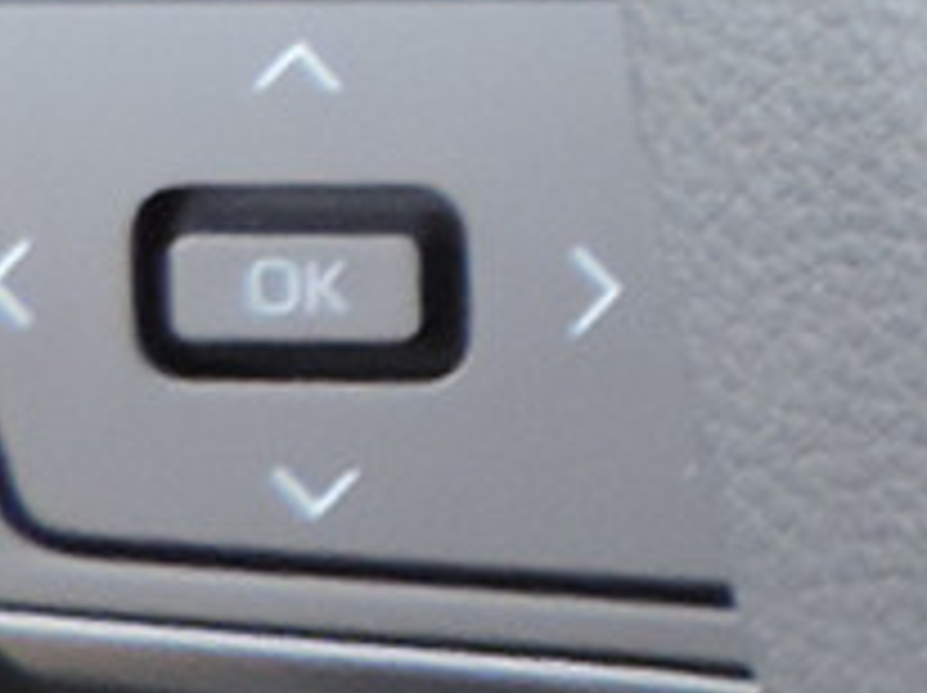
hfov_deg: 10.3
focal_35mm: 168
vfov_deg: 8.3
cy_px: -801
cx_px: 2196
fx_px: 4494
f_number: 3
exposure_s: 1/30
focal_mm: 4.3
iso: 320
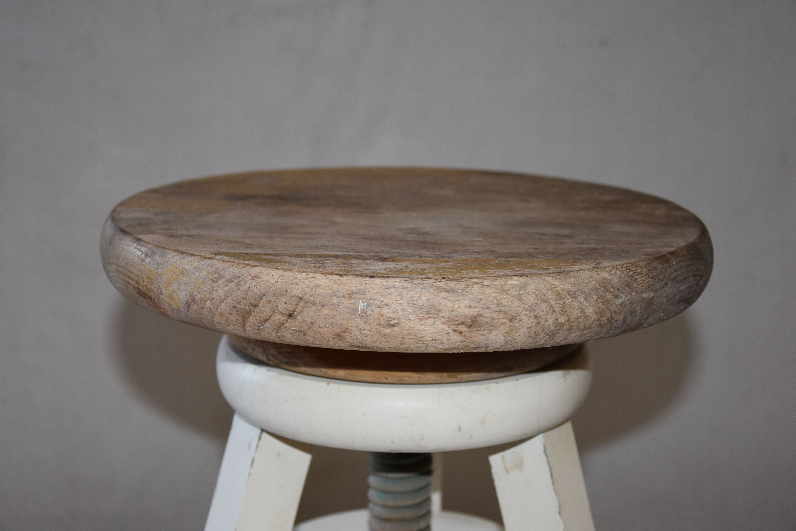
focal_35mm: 60
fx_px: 1327
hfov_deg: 33.4
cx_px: 398
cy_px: 266
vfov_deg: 22.6
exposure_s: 1/60
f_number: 4.5
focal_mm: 40
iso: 900
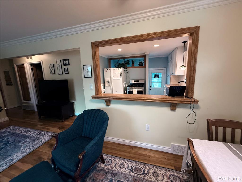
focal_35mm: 14
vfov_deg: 85.7
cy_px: 91
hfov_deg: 102.1
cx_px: 121
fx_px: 98
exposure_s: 1/60
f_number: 2.2
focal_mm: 2.22
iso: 320
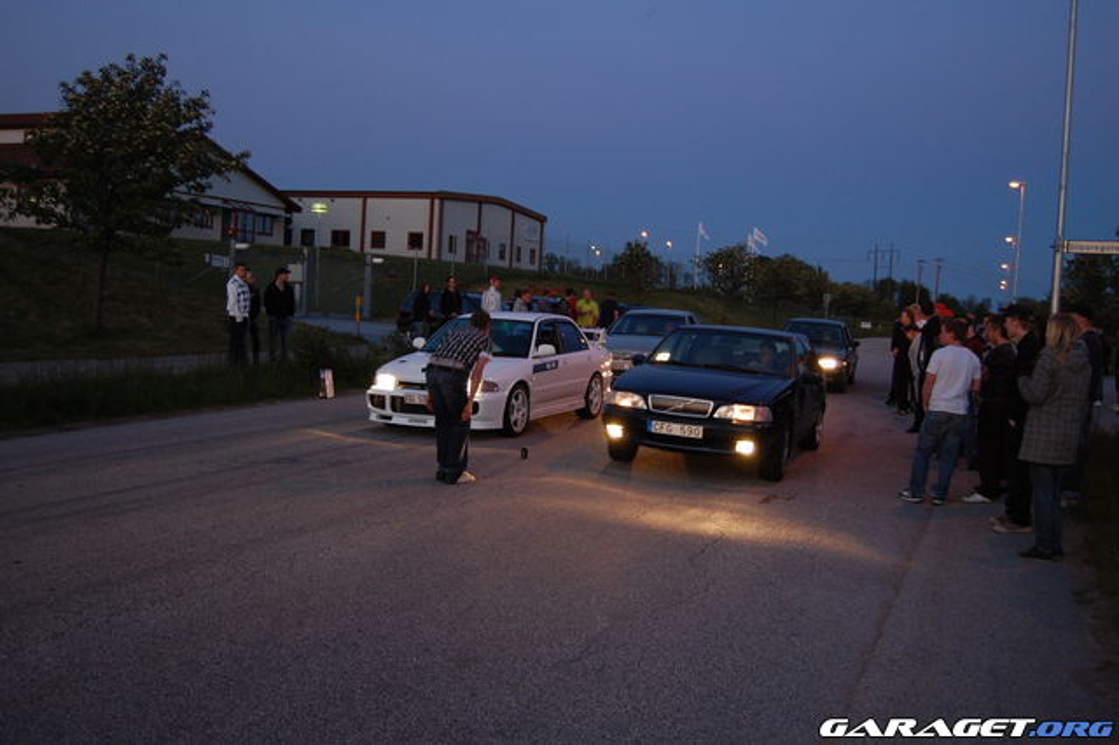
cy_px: 372
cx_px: 560
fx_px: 1072
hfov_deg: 55.1
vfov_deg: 38.3
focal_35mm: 34
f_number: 3.8
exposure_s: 1/30
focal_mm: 23
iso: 450
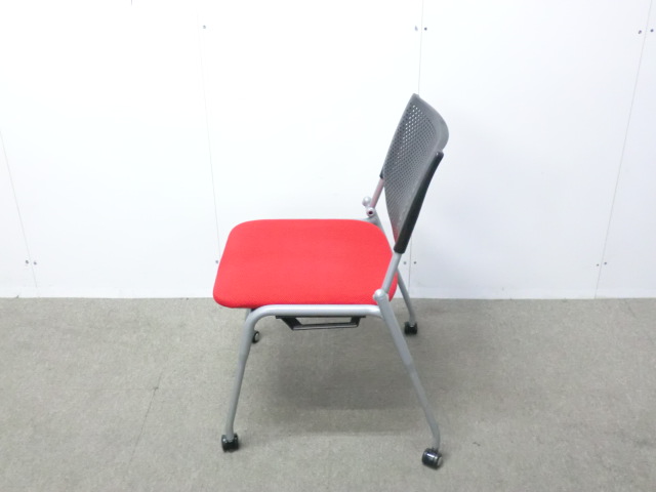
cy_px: 246
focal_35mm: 38
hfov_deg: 49.0
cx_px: 328
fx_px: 720
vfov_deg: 37.7
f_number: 3.9
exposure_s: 1/25
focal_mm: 6.9
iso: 800
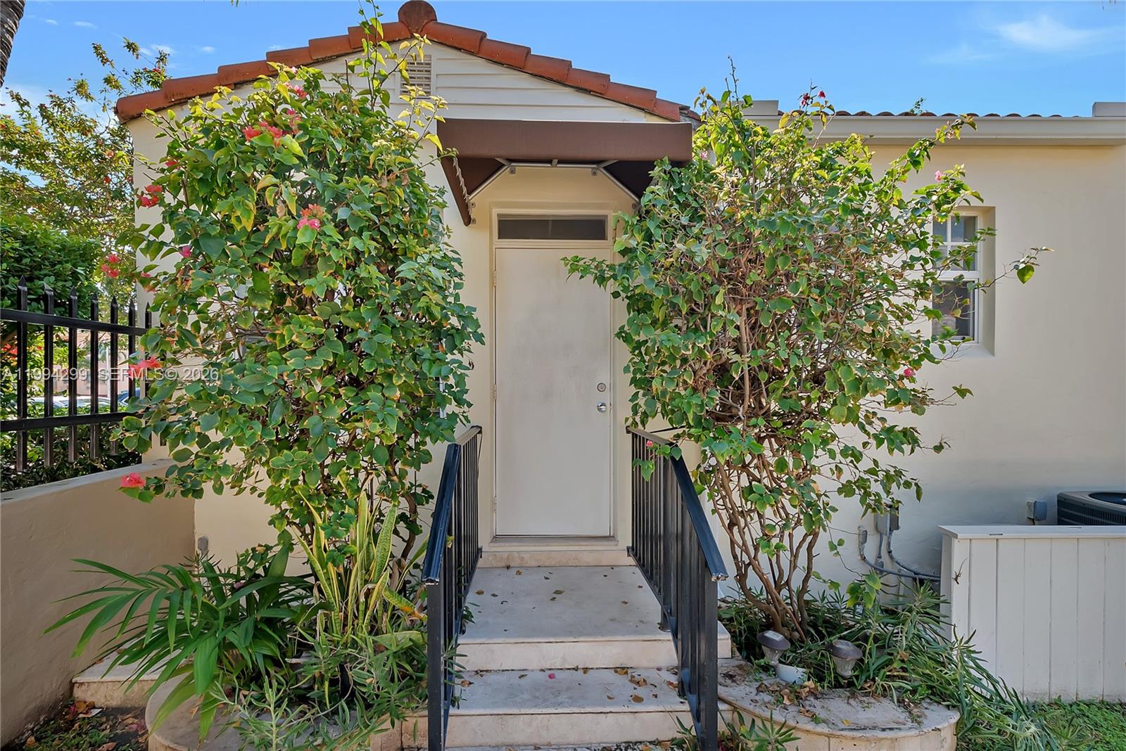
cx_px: 563
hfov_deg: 100.4
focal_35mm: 15
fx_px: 469
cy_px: 376
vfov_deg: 77.4
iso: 100
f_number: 8
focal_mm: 10
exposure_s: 1/100
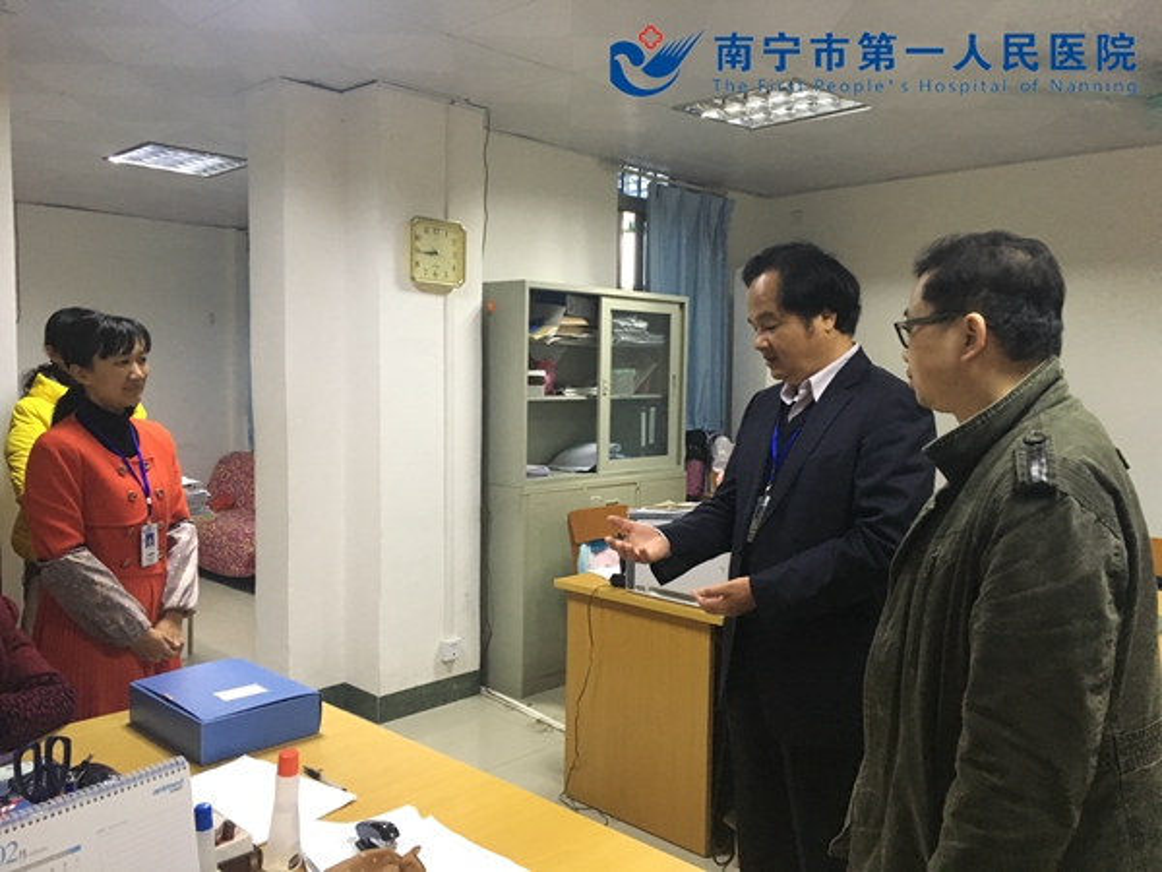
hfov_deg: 61.7
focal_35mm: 29
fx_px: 973
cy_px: 436
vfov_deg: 48.2
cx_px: 581
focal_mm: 4.15
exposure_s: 1/17
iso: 250
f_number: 2.2
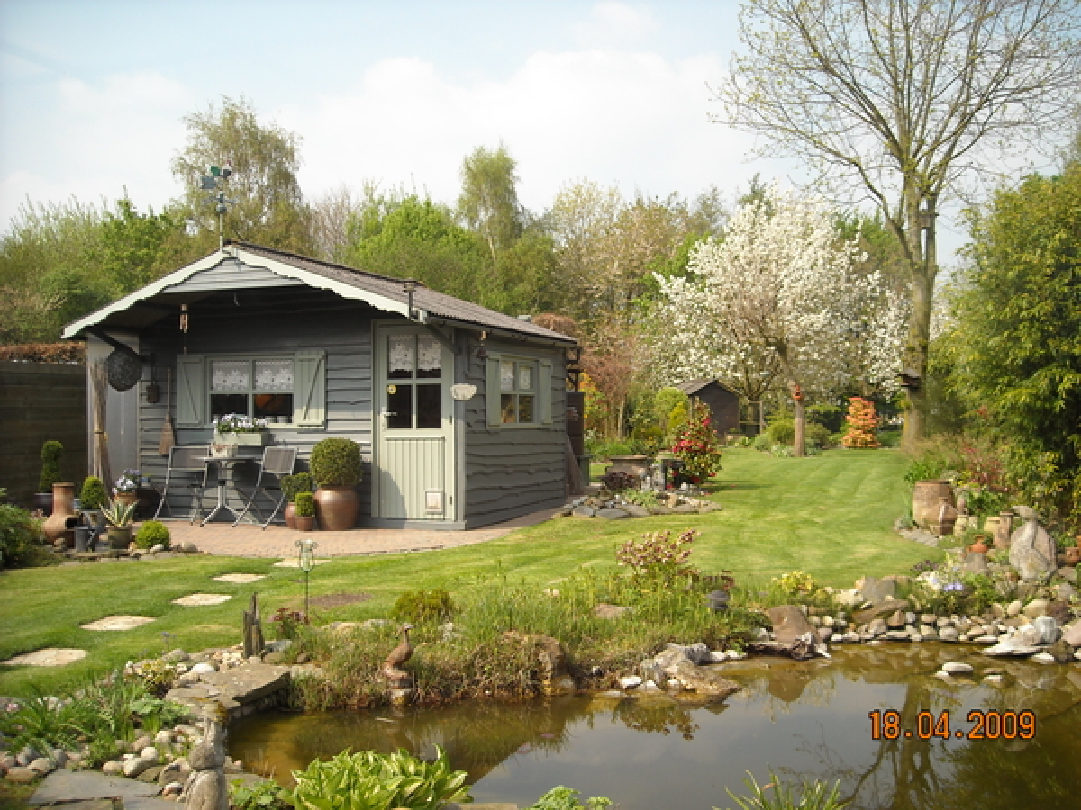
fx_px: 1093
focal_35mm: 35
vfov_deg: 40.7
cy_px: 405
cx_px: 540
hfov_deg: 52.6
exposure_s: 1/458
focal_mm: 5.7
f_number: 2.8
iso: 64
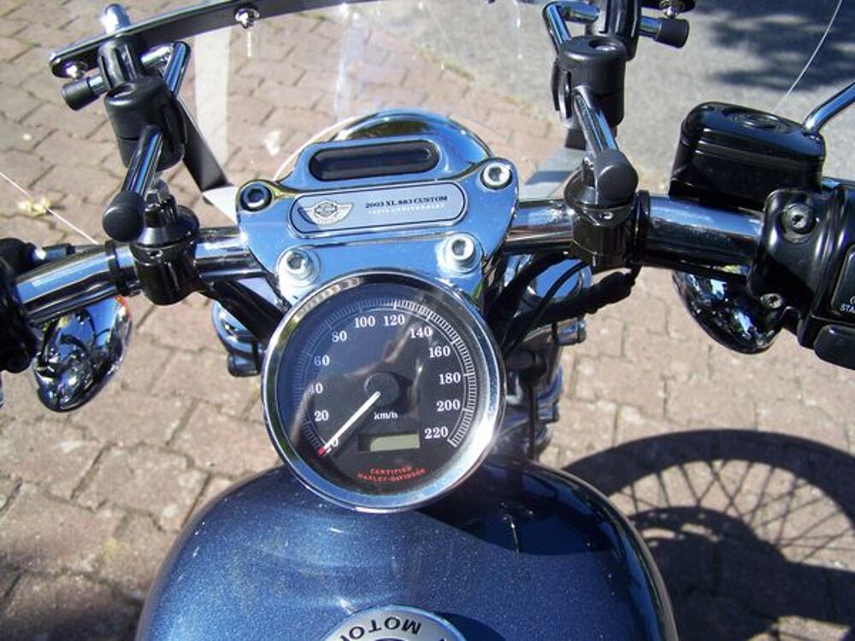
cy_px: 320
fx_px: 939
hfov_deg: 49.0
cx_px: 428
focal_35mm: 38
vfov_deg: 37.7
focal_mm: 6.3
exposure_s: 1/400
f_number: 2.8
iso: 64
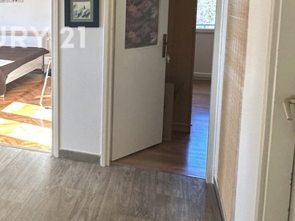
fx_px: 358
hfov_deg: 39.1
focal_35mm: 42
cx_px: -7
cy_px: 48
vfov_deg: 33.5
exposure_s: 1/99
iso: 100
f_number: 2.2
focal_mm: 2.22
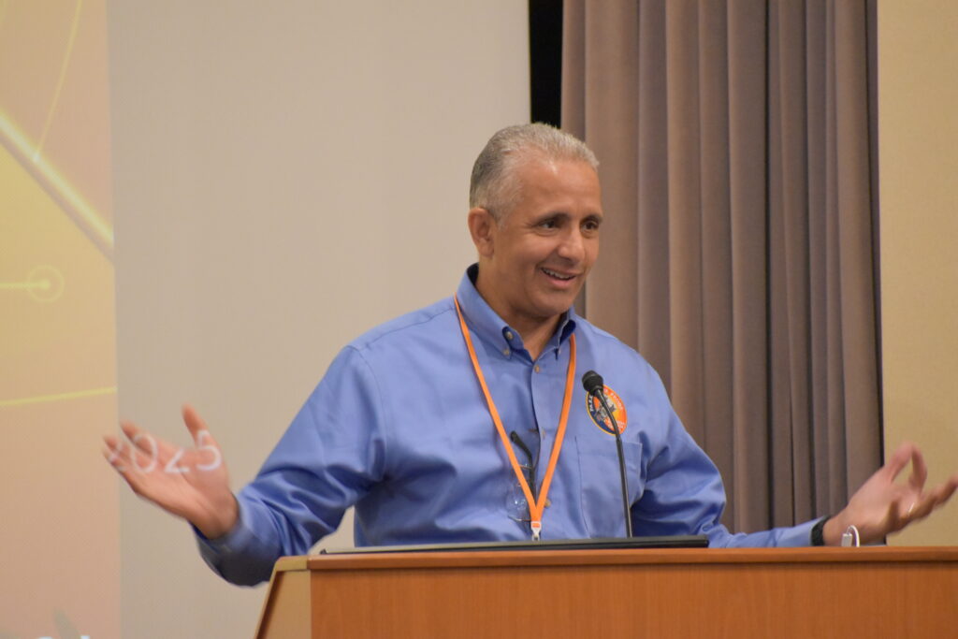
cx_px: 479
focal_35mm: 450
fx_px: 11976
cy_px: 320
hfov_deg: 4.6
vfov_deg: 3.1
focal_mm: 300
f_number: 6.3
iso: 6400
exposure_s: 1/60
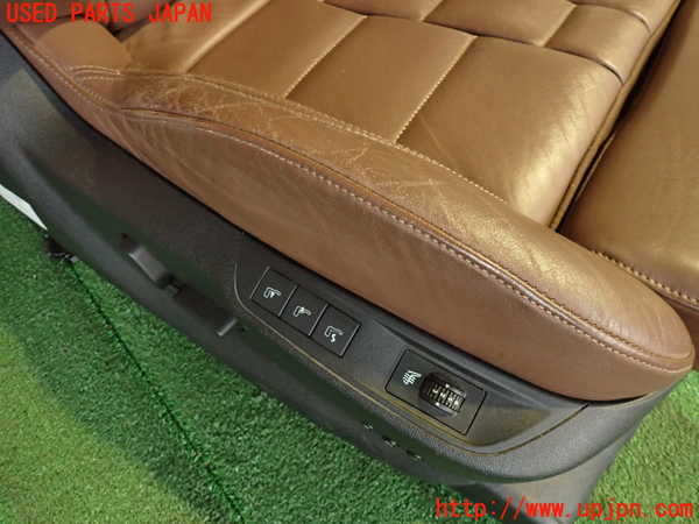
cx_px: 350
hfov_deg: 69.4
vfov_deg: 54.9
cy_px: 262
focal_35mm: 25
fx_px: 505
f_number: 2
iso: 640
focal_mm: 4.5
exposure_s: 1/30
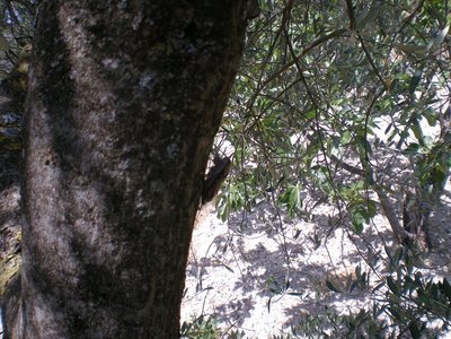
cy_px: 170
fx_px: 495
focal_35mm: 38
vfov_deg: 37.7
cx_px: 226
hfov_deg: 49.0
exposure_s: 1/267
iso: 64
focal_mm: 6.3
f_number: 4.6
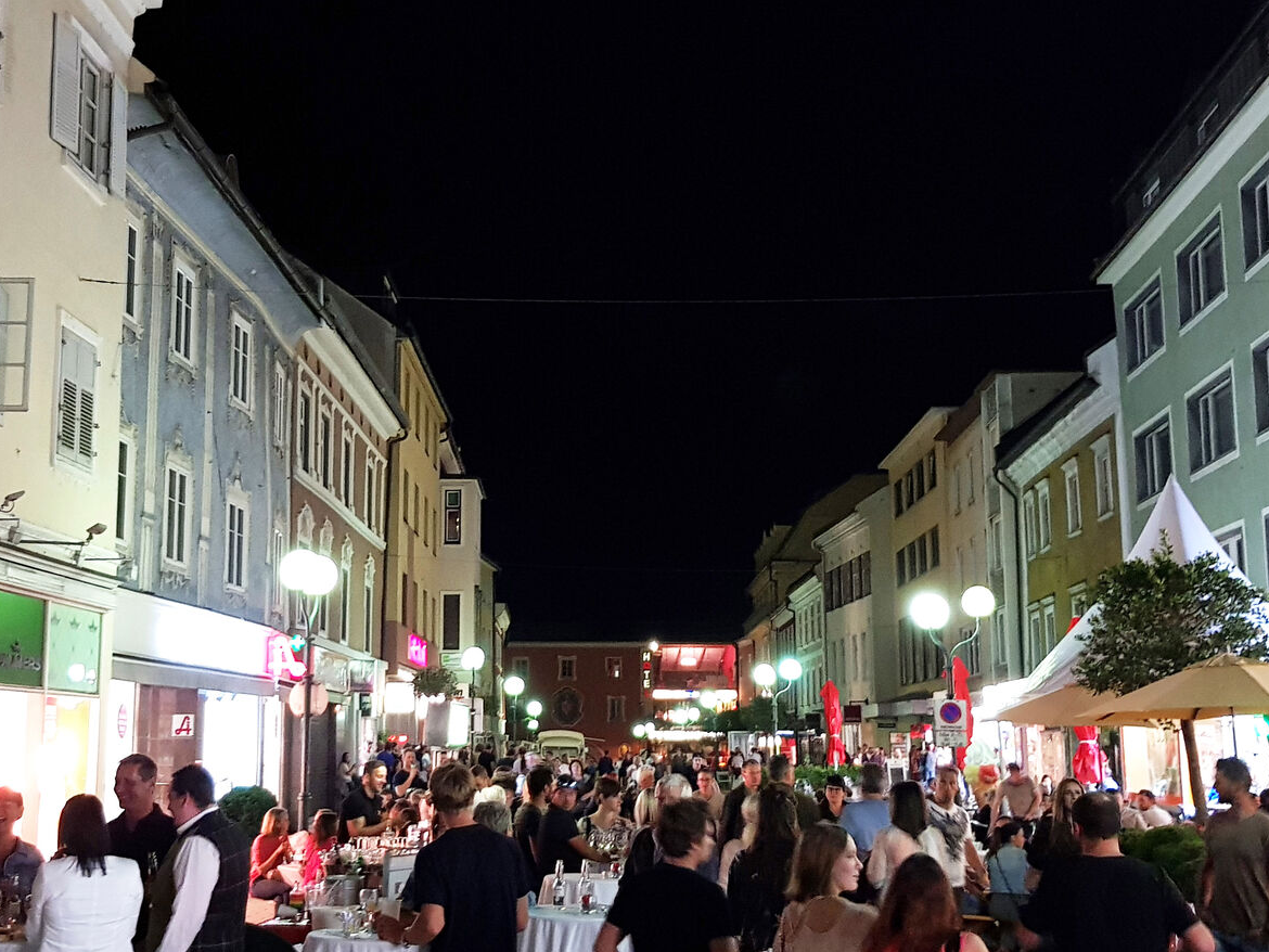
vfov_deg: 44.2
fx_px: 1173
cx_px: 551
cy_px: 489
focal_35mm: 32
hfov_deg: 56.6
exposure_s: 1/10
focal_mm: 4.2
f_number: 1.7
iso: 250
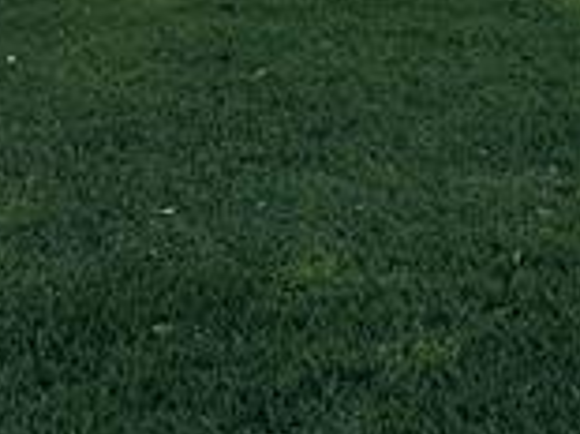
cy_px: -587
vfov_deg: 10.4
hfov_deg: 14.0
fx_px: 2076
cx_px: 1078
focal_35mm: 124
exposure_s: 1/3717
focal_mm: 6.86
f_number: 1.78
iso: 80
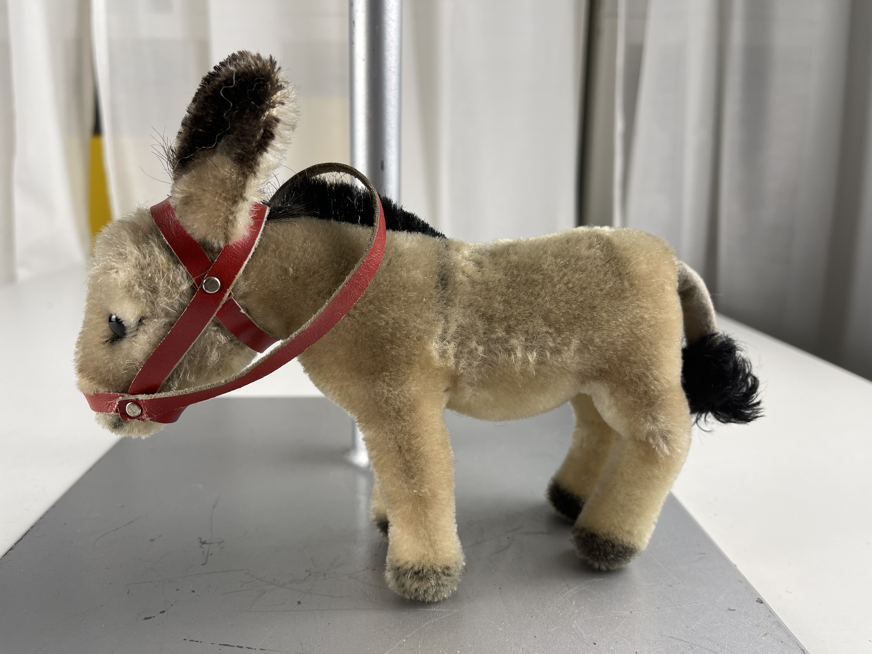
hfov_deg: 69.4
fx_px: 630
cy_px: 327
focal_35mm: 25
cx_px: 436
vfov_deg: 54.9
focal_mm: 5.1
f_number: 1.6
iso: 40
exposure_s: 1/100
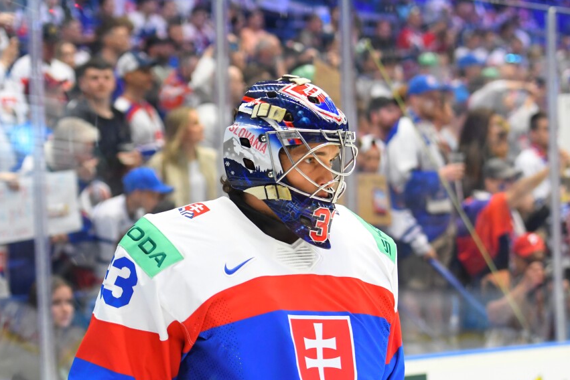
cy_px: 234
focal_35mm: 148
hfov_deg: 13.9
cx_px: 308
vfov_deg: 9.3
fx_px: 2344
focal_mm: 70
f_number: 2.8
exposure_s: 1/320
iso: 1600
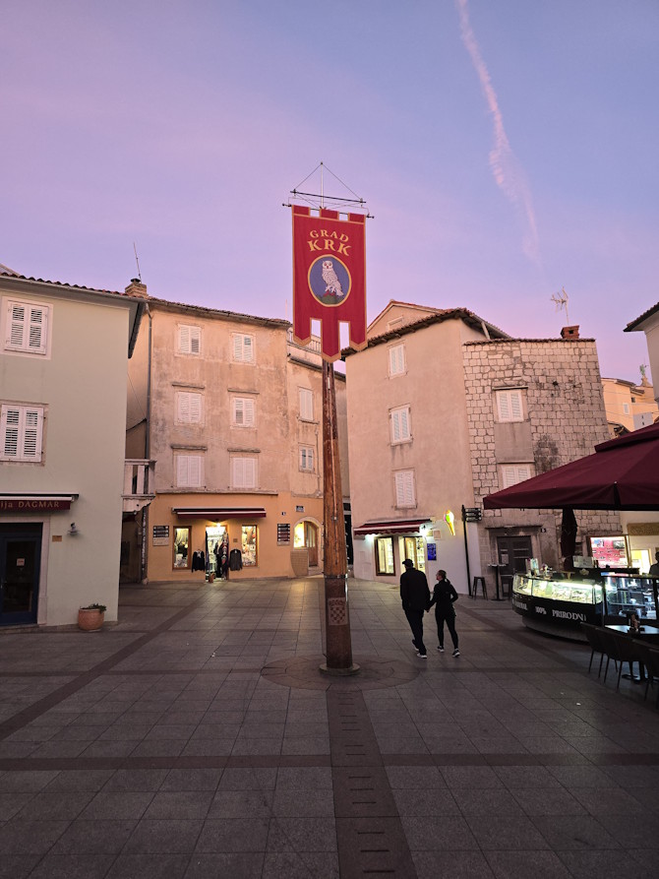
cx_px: 330
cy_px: 440
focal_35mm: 23
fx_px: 584
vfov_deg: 73.9
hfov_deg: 58.9
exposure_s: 1/100
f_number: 1.7
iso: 250
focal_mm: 6.3
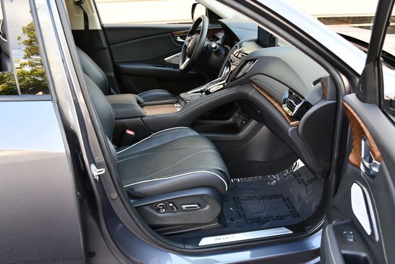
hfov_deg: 53.1
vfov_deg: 36.9
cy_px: 132
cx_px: 198
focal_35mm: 36
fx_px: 395
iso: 560
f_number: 3.5
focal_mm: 18
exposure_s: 1/250
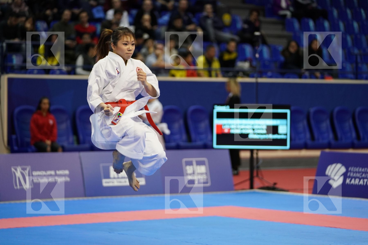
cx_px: 184
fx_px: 1370
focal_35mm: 134
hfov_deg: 15.3
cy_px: 122
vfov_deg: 10.2
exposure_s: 1/500
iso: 2000
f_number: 2.8
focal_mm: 134
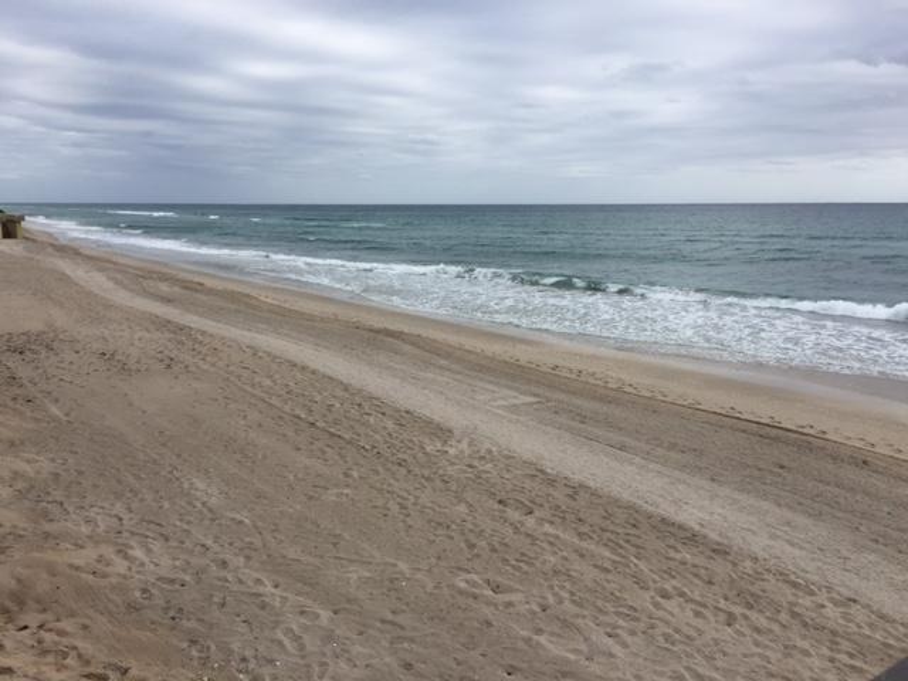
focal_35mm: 29
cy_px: 340
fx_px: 761
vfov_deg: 48.2
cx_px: 454
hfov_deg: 61.7
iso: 32
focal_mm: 4.15
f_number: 2.2
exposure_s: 1/2083
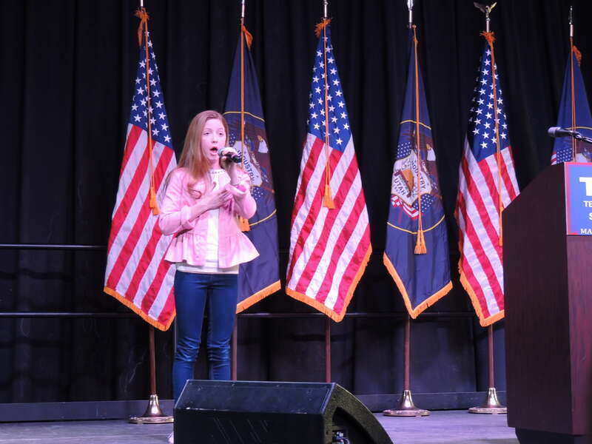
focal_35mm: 75
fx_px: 1283
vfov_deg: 19.6
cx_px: 296
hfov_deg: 26.0
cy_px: 222
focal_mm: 13.3
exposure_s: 1/40
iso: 400
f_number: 3.9
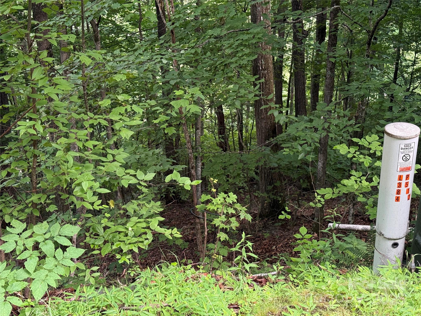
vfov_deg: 30.3
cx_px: 210
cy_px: 158
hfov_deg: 39.7
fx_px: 584
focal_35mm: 48
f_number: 1.78
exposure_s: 1/81
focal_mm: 6.76
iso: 160
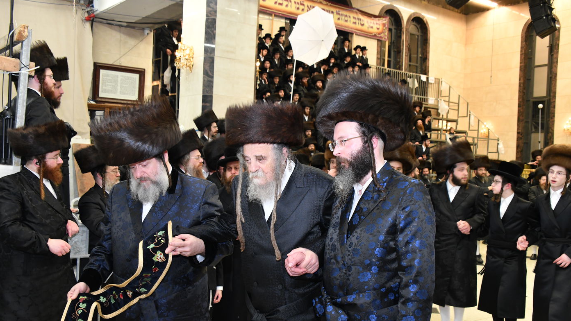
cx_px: 284
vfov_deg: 29.7
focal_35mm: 40
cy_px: 164
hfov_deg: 50.5
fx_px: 606
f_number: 9
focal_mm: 38
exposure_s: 1/60
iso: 2800
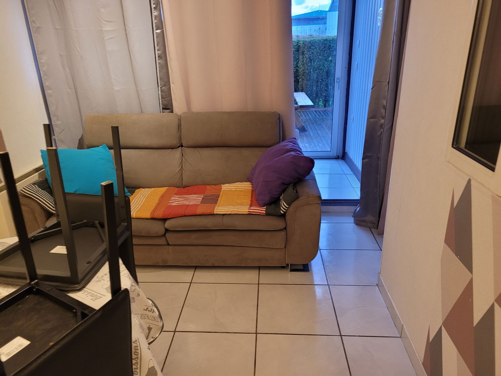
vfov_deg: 53.1
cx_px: 250
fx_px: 376
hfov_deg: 67.3
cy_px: 188
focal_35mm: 26
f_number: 1.8
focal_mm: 5.4
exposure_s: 1/33
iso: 640
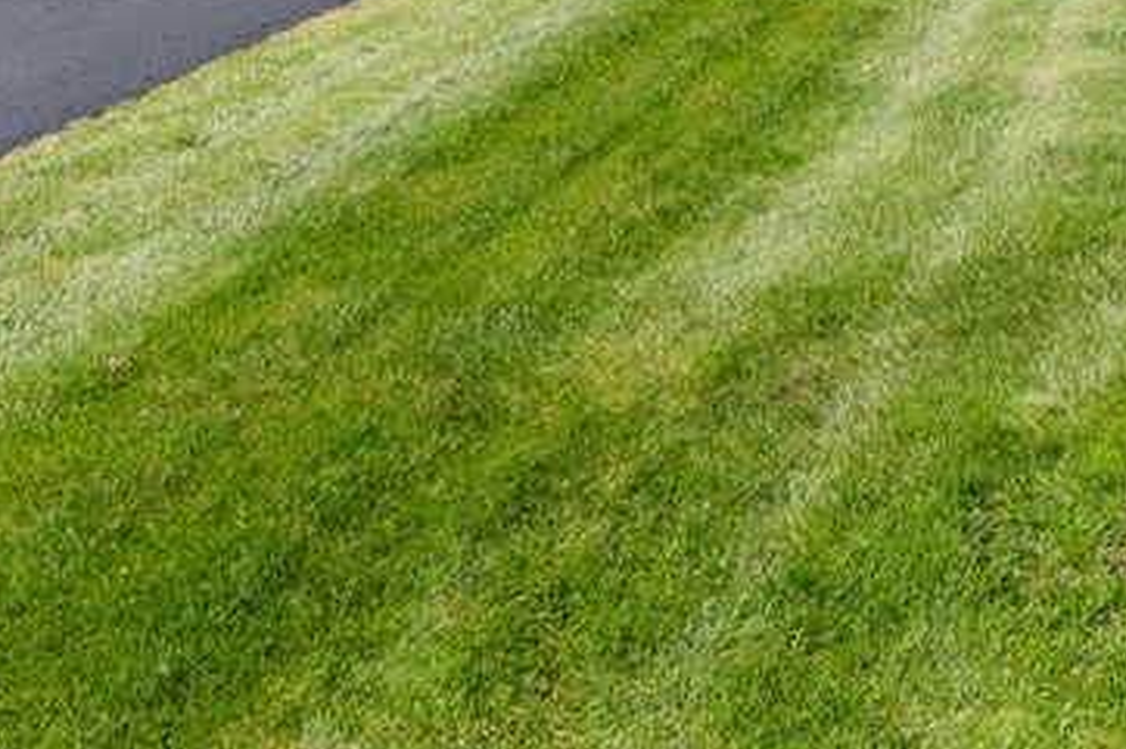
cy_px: -261
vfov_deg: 14.5
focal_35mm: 90
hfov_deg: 22.3
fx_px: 2814
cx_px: 905
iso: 100
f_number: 9
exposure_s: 1/30
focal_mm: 20
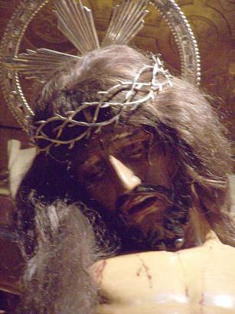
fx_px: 1975
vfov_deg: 9.1
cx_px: 118
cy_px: 157
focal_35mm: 218
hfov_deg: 6.8
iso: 400
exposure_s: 1/20
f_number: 3.2
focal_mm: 36.2
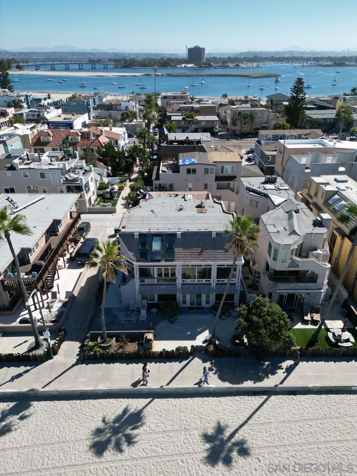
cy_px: 238
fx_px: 330
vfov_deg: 71.6
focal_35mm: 24
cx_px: 178
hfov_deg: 56.8
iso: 130
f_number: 1.7
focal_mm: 6.72
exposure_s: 1/3200
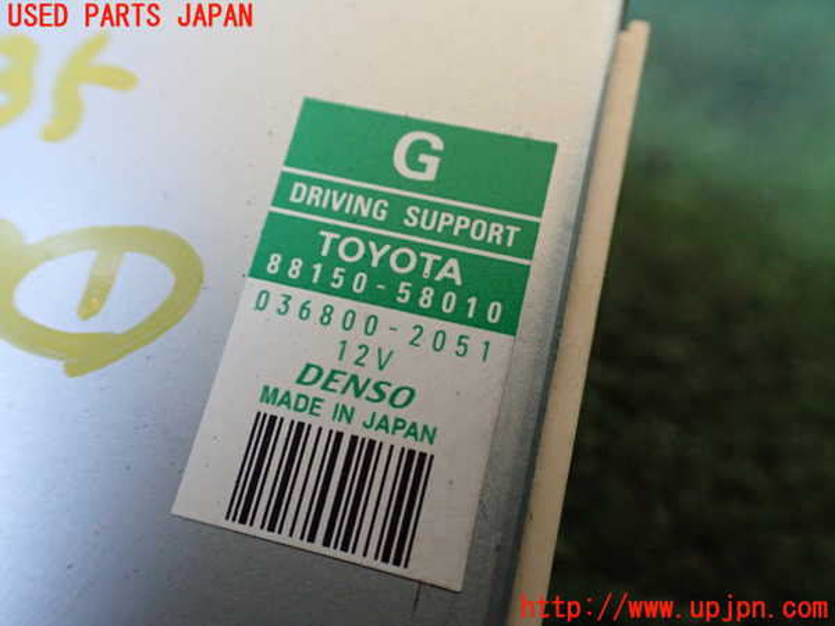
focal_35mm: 30
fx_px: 724
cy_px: 313
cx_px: 418
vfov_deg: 46.8
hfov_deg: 60.0
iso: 800
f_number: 2.3
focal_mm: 5.4
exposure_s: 1/125
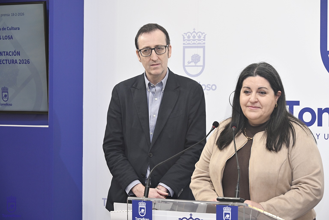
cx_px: 164
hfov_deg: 16.4
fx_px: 1142
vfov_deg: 11.0
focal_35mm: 125
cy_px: 110
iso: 1600
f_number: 9
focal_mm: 125
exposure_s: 1/200
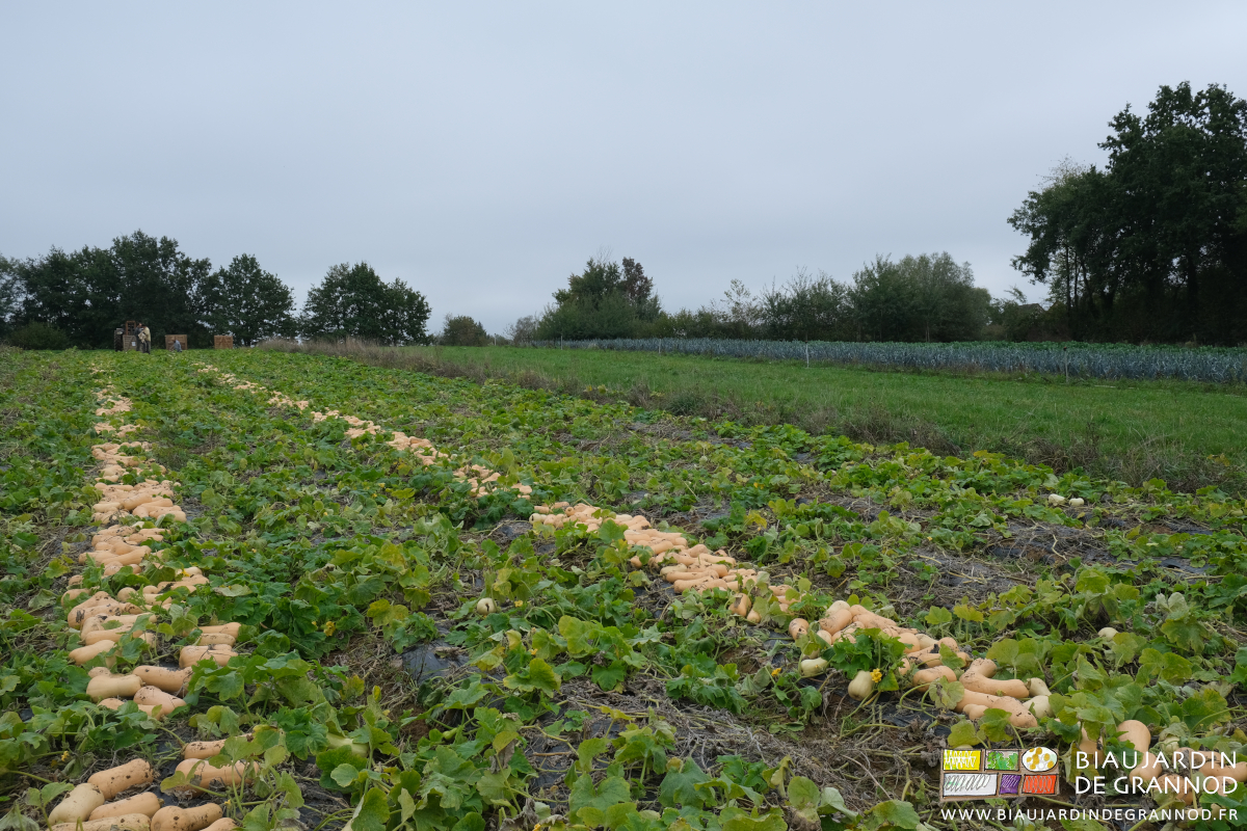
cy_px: 416
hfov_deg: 60.3
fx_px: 1074
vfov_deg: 42.3
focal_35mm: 31
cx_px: 624
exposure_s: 1/340
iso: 320
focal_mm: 20.5
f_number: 8
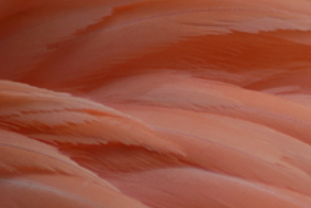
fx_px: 8267
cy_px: 133
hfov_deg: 2.2
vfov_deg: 1.4
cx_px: 315
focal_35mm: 957
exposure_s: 1/320
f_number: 5.6
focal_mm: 300
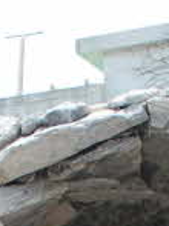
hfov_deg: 6.5
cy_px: 564
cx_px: 177
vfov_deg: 7.9
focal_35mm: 229
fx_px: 1493
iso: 200
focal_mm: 24
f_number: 11
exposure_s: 1/100
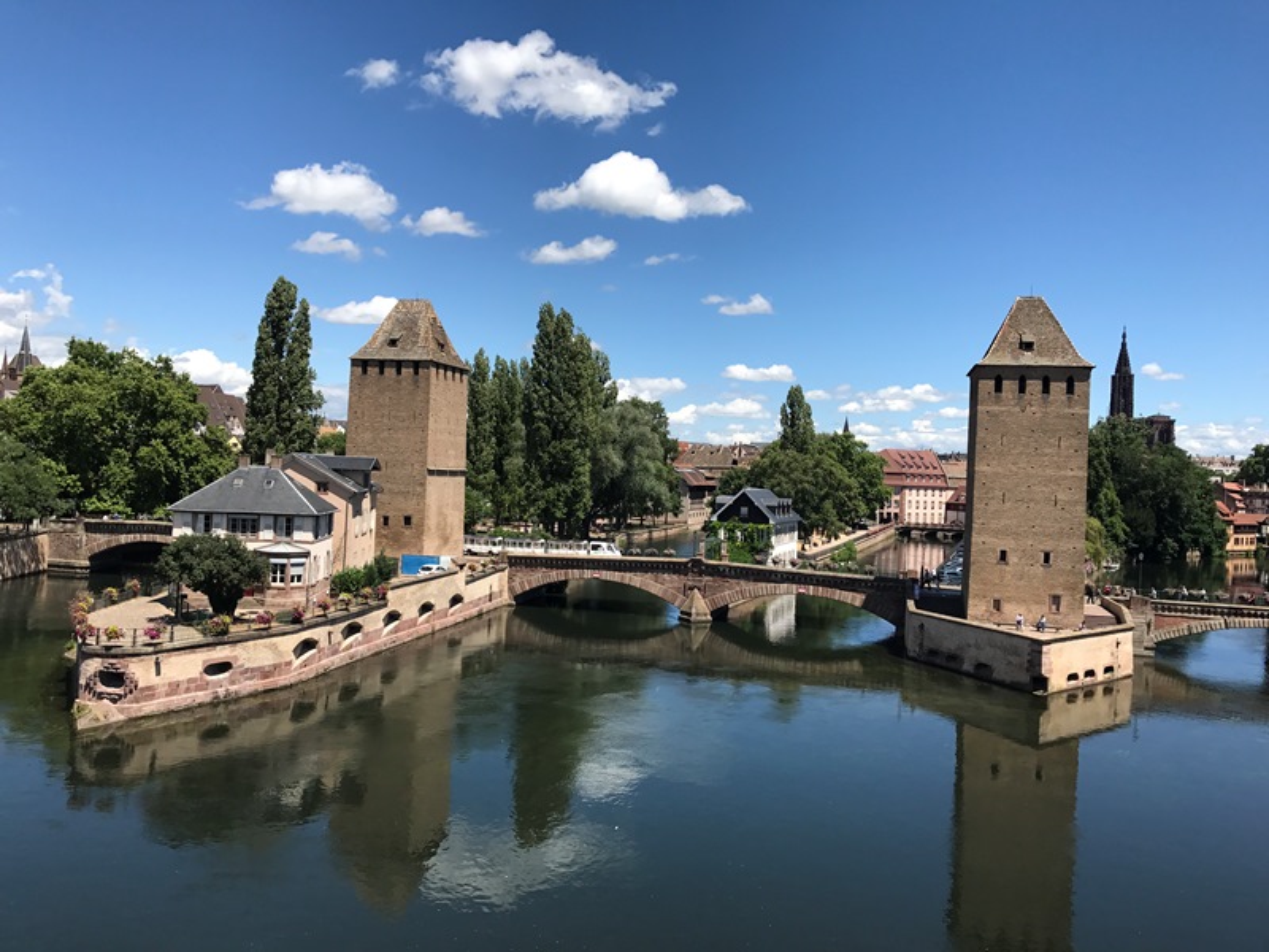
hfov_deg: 63.4
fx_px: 1026
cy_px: 476
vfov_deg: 49.7
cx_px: 634
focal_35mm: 28
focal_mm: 3.99
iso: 20
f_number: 1.8
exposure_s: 1/2591
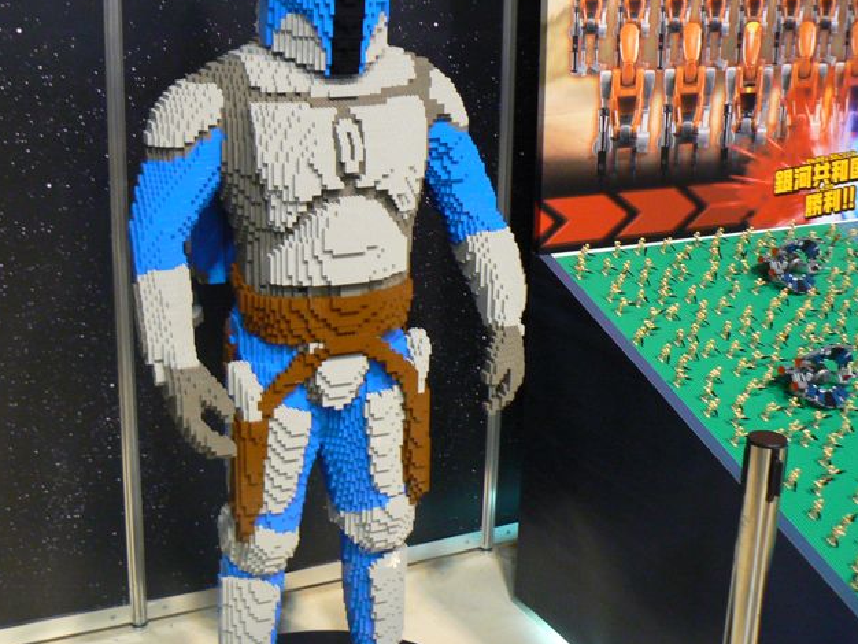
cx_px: 315
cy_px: 236
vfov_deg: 31.4
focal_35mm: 46
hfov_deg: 40.9
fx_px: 1141
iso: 200
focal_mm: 6
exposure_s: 1/13
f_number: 2.8
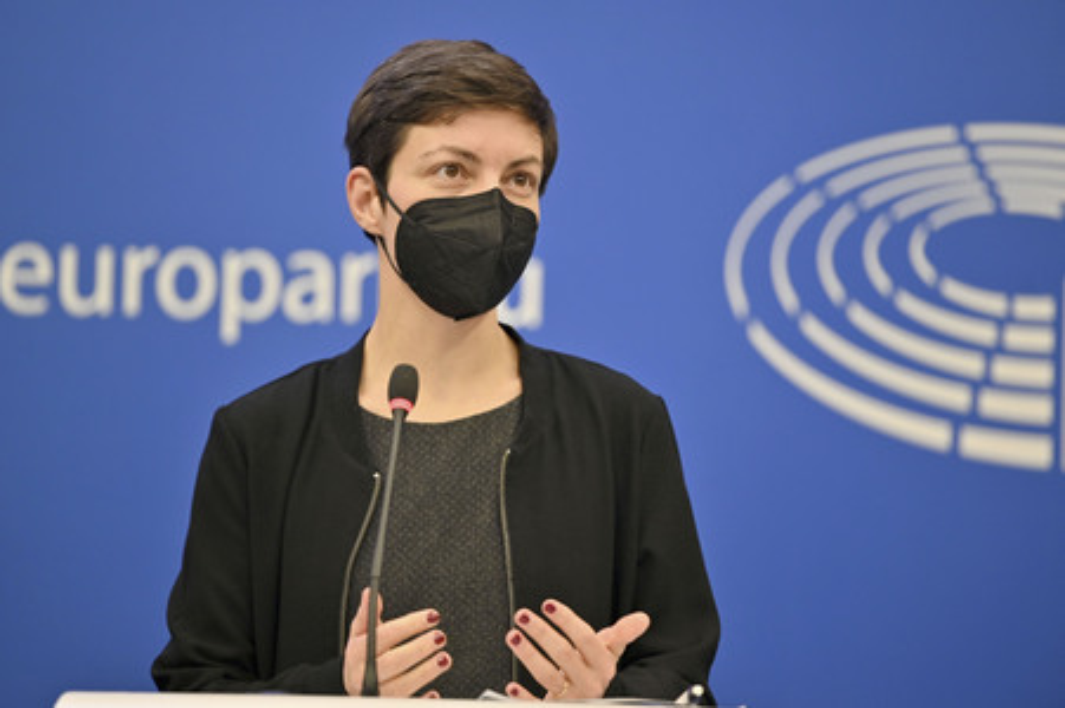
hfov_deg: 11.4
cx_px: 532
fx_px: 5321
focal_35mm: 180
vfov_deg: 7.6
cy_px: 354
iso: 640
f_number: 2.8
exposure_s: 1/160
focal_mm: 180
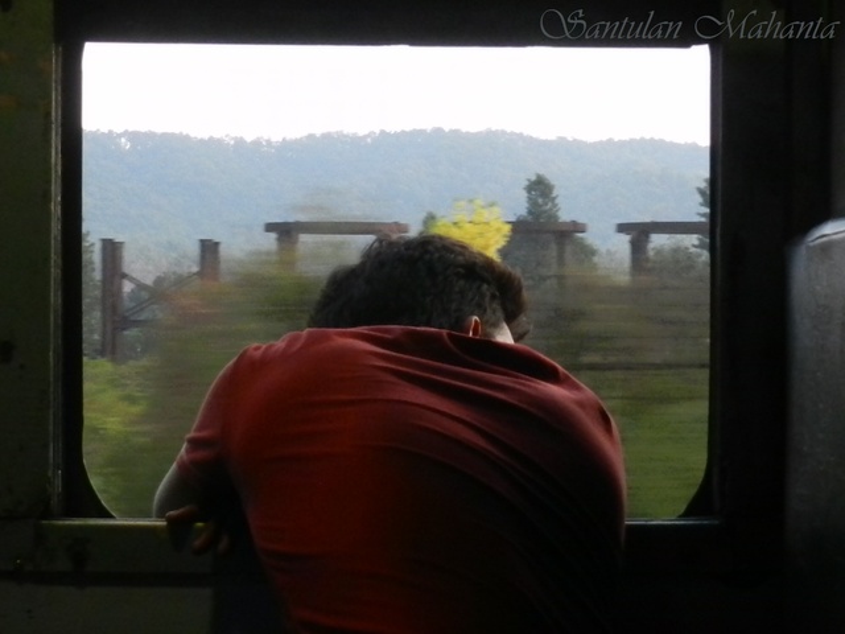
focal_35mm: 53
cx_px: 422
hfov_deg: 36.2
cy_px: 317
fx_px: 1294
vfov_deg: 27.5
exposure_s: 1/4
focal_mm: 9.4
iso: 200
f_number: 4.4
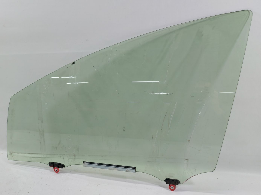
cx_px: 130
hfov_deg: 71.6
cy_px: 98
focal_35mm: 24
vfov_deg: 56.8
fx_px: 181
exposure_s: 1/50
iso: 80
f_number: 1.8
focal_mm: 5.23
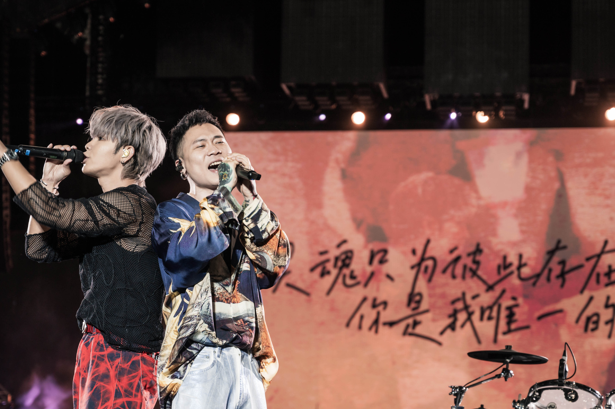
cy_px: 263
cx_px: 285
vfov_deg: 14.1
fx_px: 1656
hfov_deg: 21.0
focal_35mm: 97
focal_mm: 70
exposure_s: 1/160
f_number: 4
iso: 400
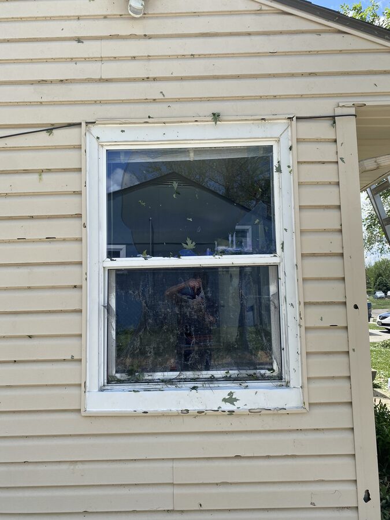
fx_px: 391
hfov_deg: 53.1
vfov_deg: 67.3
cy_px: 260
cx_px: 195
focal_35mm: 26
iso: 32
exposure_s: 1/1464
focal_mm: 4.25
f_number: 1.8
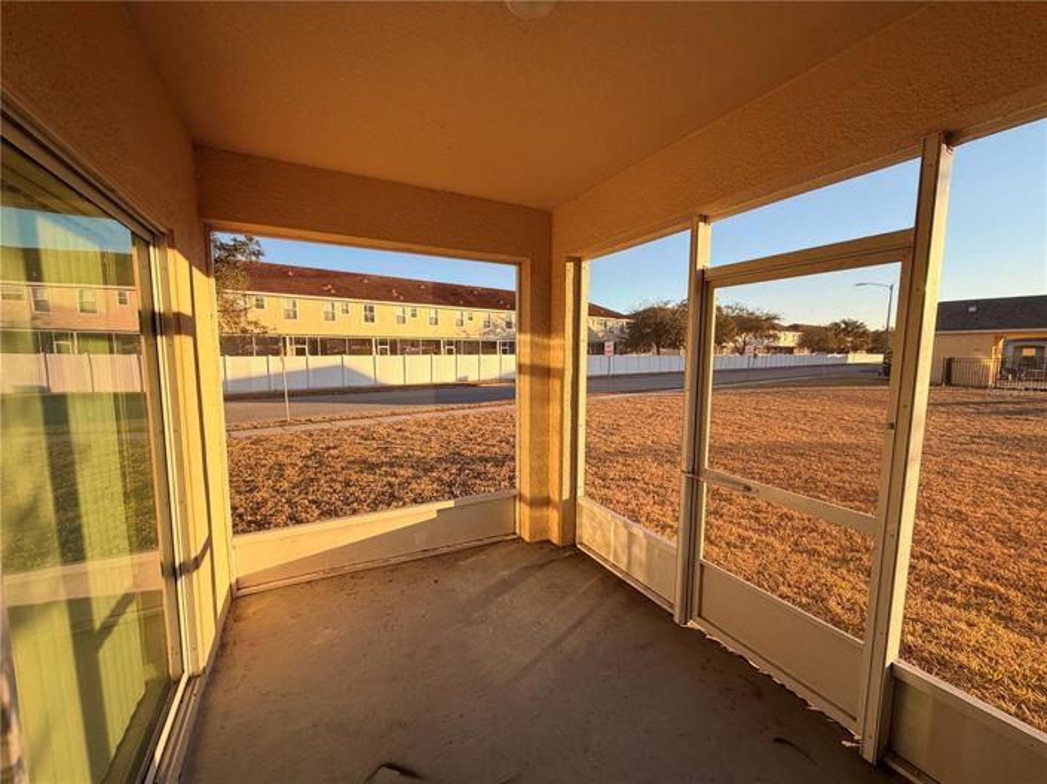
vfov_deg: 85.6
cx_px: 524
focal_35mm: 14
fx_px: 423
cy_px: 392
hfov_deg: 102.1
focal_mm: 2.22
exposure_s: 1/502
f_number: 2.2
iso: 50
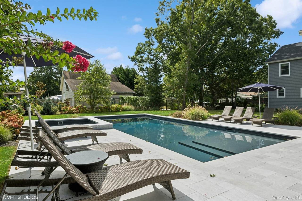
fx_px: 176
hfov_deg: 81.2
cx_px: 151
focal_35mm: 21
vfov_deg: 59.4
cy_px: 100
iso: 200
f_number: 8
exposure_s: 1/500
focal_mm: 21
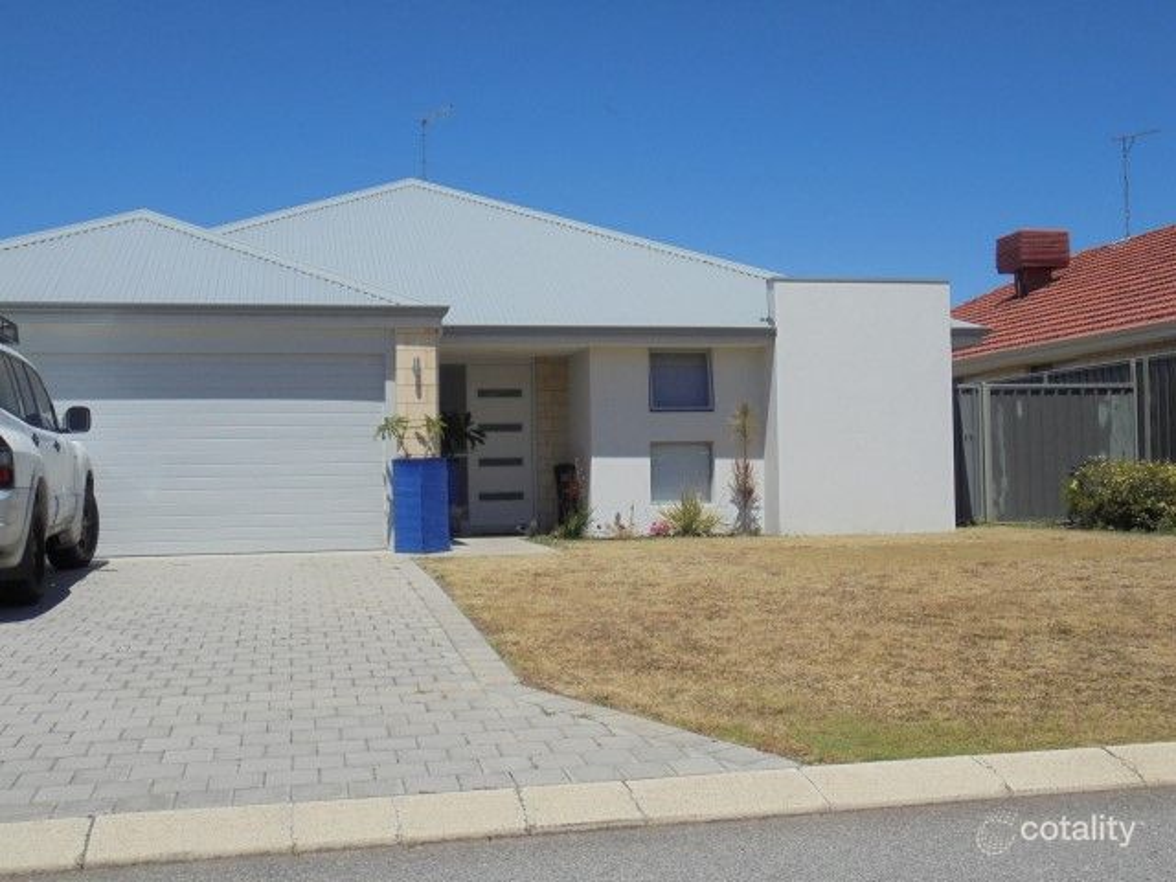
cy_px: 441
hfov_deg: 49.0
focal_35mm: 38
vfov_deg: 37.7
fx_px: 1291
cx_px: 588
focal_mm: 6.9
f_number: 13.3
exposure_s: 1/160
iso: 100
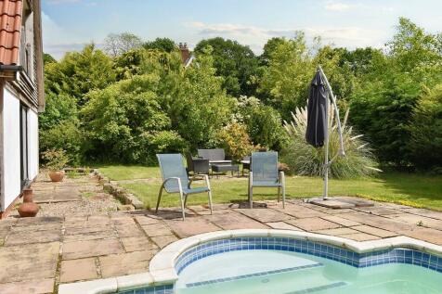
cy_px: 147
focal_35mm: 30
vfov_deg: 43.6
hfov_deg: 61.9
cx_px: 221
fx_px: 368
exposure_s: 1/320
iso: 100
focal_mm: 20
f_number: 9
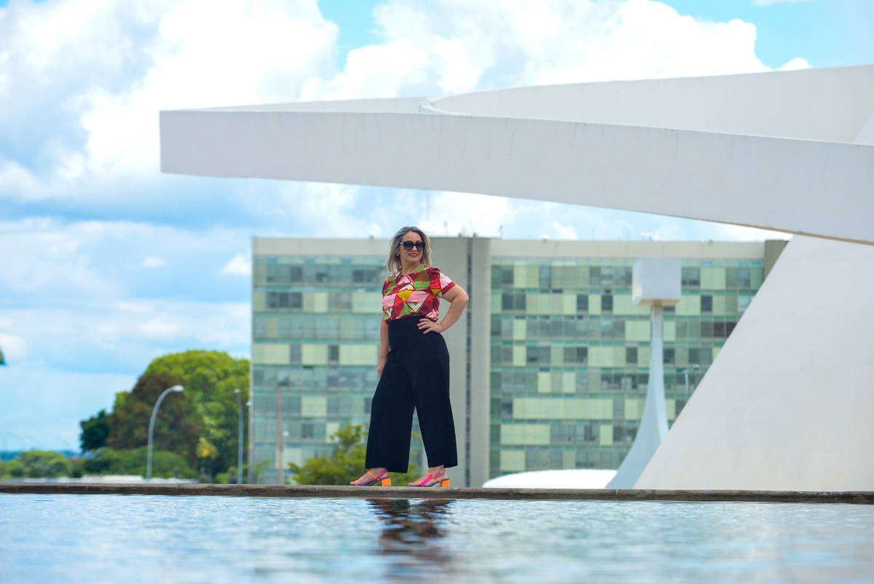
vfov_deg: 7.9
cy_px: 292
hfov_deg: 11.7
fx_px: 4250
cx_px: 437
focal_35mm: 175
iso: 560
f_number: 13
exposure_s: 1/1000
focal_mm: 175
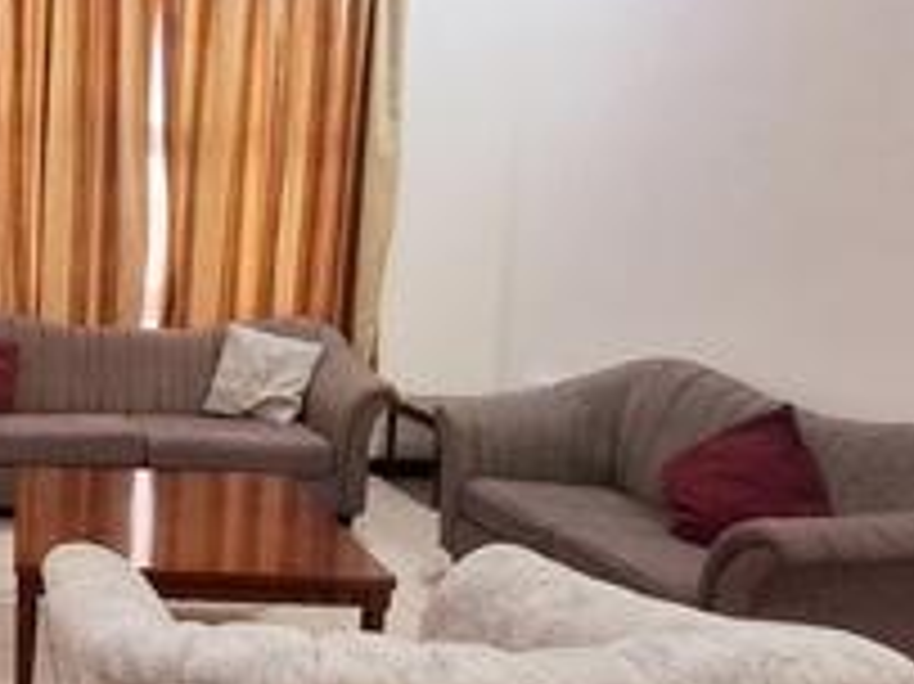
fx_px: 950
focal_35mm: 36
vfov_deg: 39.6
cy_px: 317
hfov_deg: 43.8
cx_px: -2
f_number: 2.2
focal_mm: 1.64
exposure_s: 1/40
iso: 125
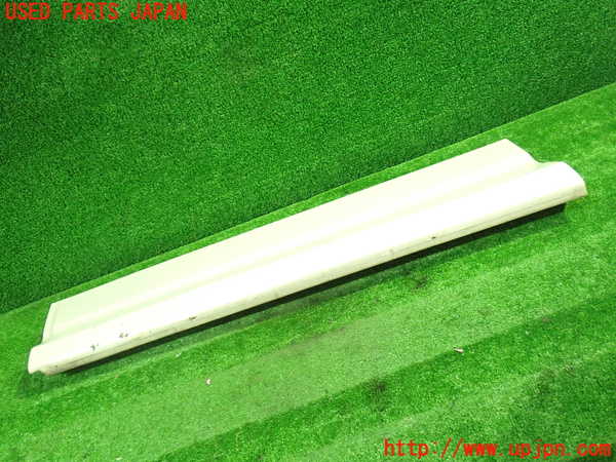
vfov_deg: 46.8
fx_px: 534
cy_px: 231
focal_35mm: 30
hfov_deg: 60.0
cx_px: 308
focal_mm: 5.4
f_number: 2.3
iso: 800
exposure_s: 1/30
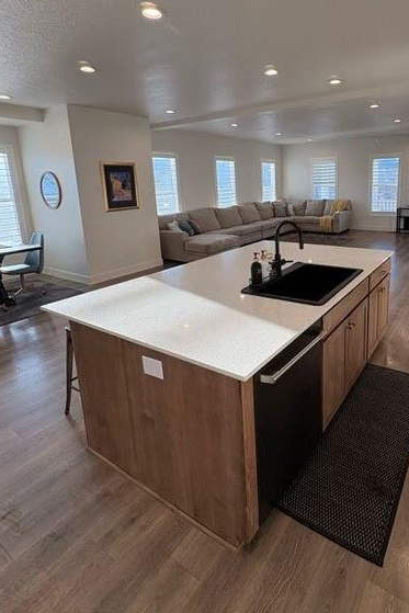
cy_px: 246
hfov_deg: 60.3
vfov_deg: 83.0
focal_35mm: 20
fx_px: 341
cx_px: 277
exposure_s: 1/120
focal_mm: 2.22
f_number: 2.2
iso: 50
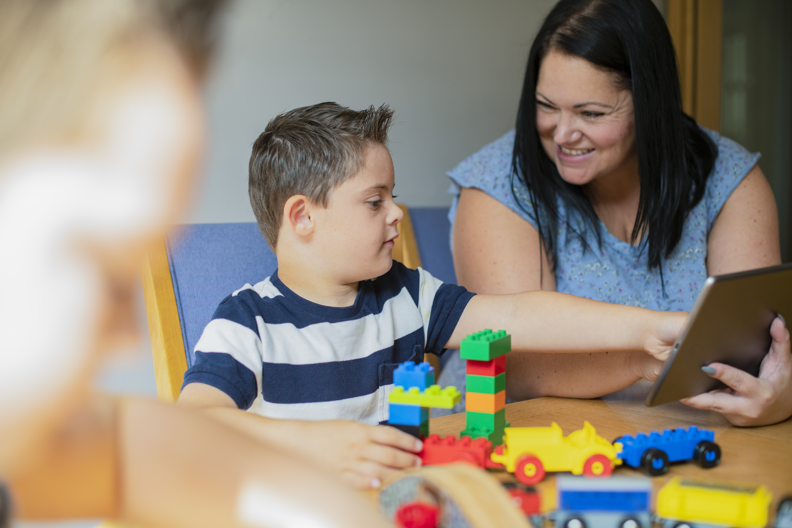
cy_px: 264
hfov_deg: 39.6
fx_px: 1100
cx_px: 396
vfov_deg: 27.0
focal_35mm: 50
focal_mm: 50
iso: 250
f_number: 2.5
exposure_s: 1/640
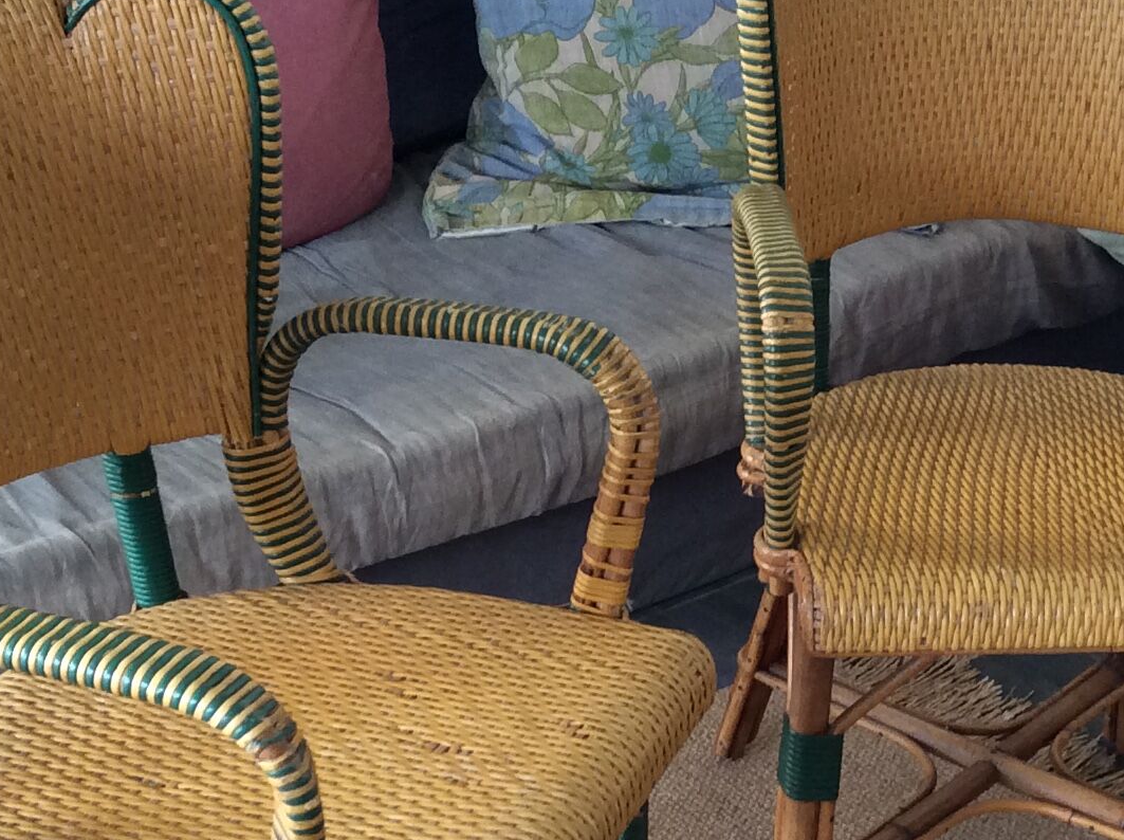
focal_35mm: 78
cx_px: 685
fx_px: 2529
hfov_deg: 25.0
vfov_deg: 18.7
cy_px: 662
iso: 80
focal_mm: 3.3
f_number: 2.4
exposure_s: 1/25
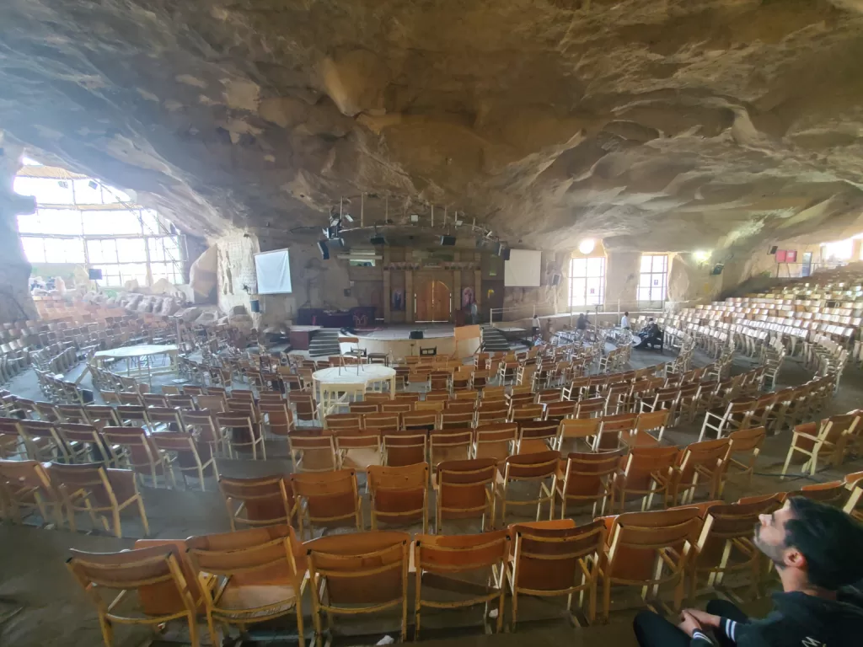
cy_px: 324
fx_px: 324
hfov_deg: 106.2
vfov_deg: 89.9
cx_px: 432
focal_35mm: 13
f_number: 2.2
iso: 800
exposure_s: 1/24
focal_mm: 1.8
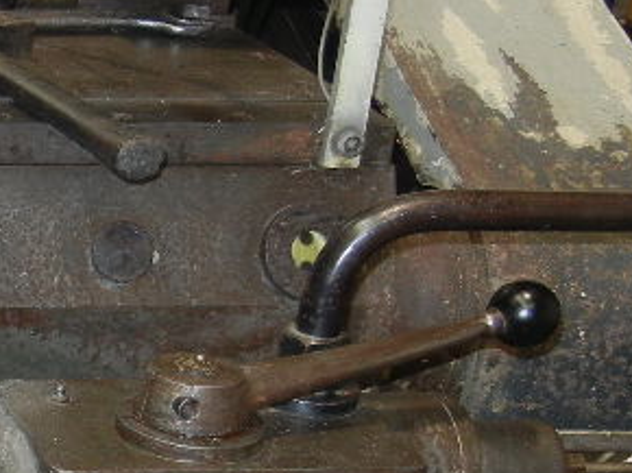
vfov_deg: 13.8
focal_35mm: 106
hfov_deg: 16.5
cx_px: -388
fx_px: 1934
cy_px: 466
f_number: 3.5
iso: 200
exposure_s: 1/30
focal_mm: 5.4
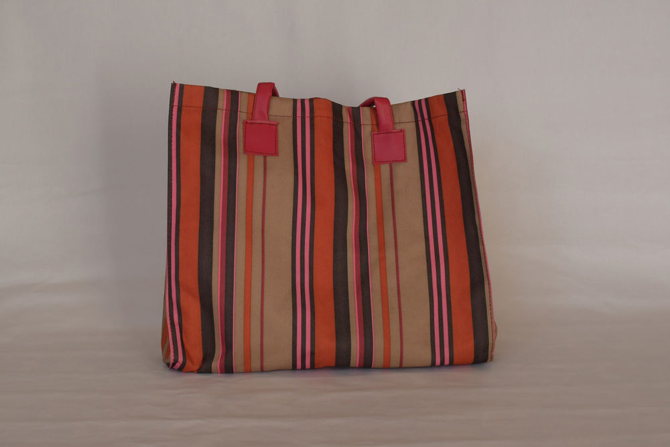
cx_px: 335
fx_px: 968
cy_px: 224
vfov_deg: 26.0
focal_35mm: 52
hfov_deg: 38.2
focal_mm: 35
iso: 640
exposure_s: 1/125
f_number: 8
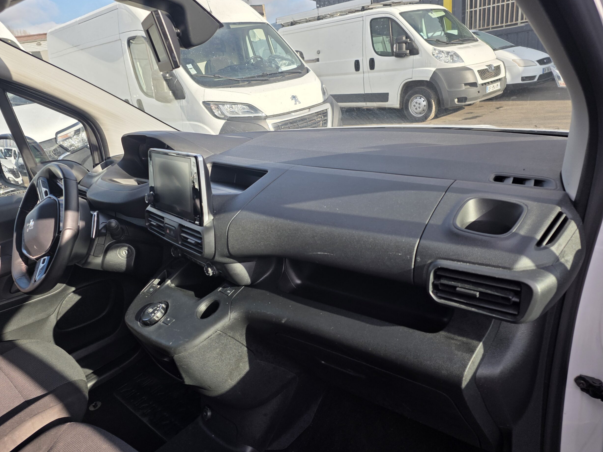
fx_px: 418
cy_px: 225
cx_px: 299
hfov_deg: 71.6
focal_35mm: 24
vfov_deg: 56.8
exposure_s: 1/1936
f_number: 1.7
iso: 80
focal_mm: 6.25
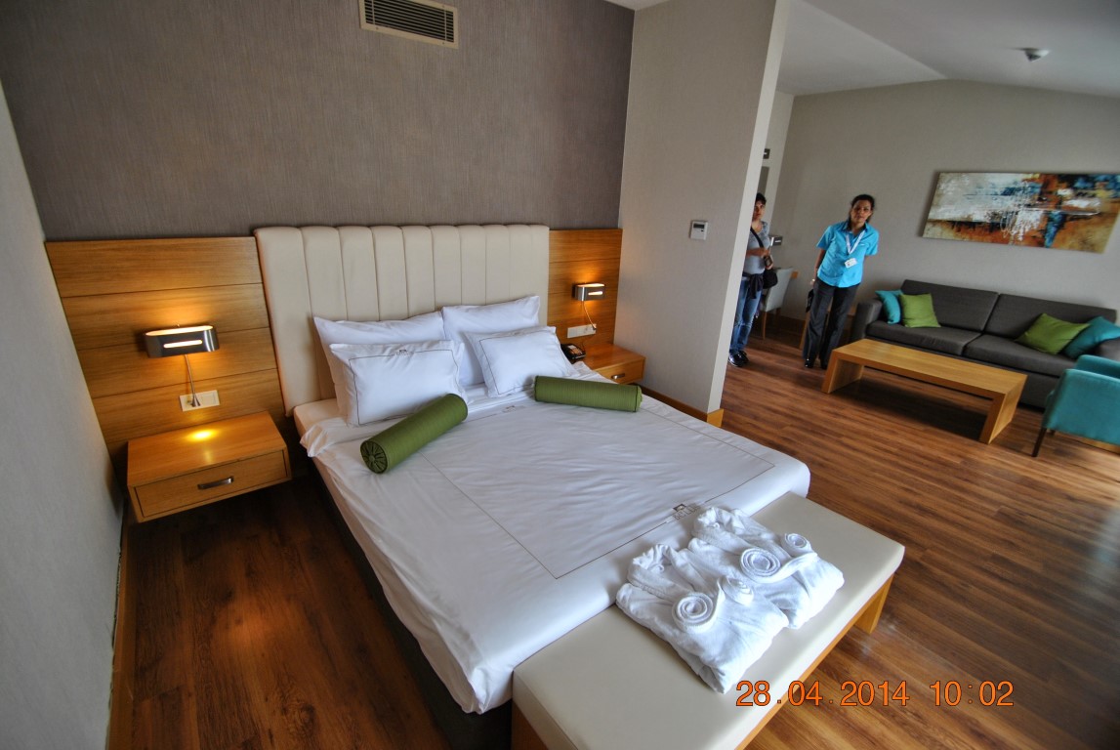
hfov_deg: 100.3
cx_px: 560
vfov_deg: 77.5
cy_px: 375
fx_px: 467
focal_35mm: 15
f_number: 3.5
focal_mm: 10
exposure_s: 1/50
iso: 200
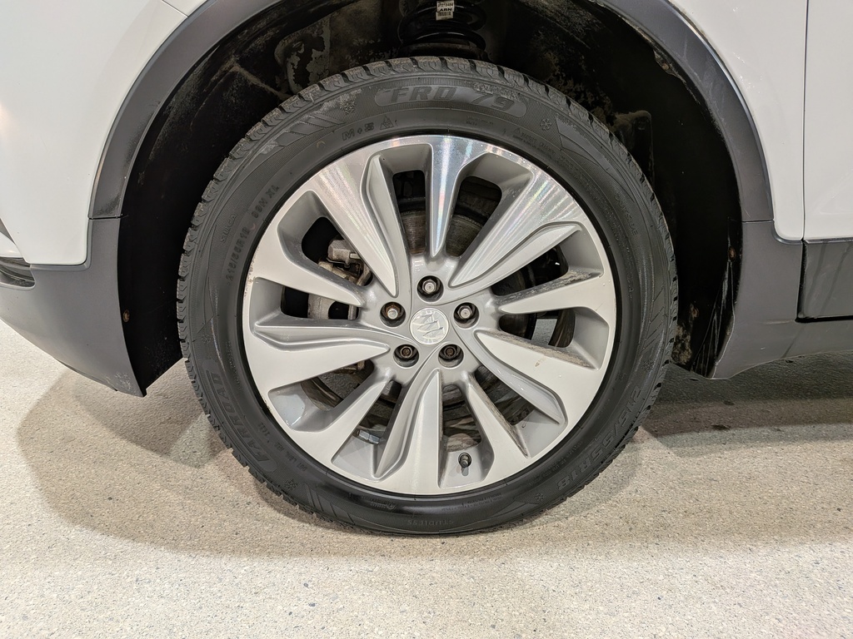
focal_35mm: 24
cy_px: 320
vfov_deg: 56.8
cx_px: 426
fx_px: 591
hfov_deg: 71.6
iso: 29
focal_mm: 4.53
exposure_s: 1/194
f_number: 1.7
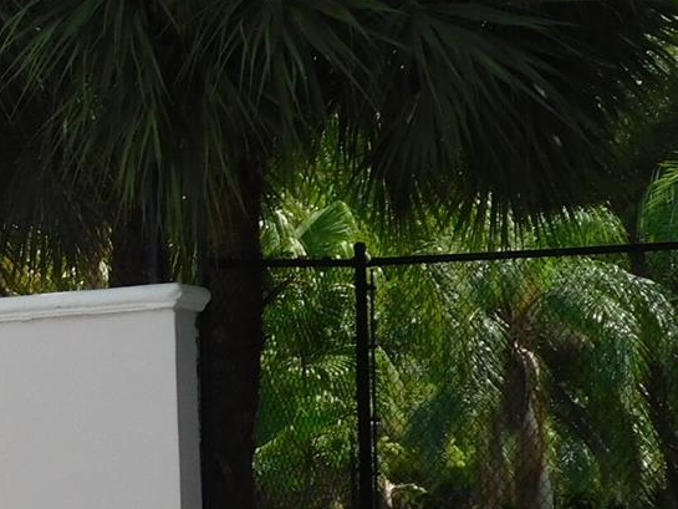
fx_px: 3311
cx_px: -216
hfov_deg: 11.4
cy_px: 422
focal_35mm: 169
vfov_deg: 8.8
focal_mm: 8
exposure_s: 1/800
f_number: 3.7
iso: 125
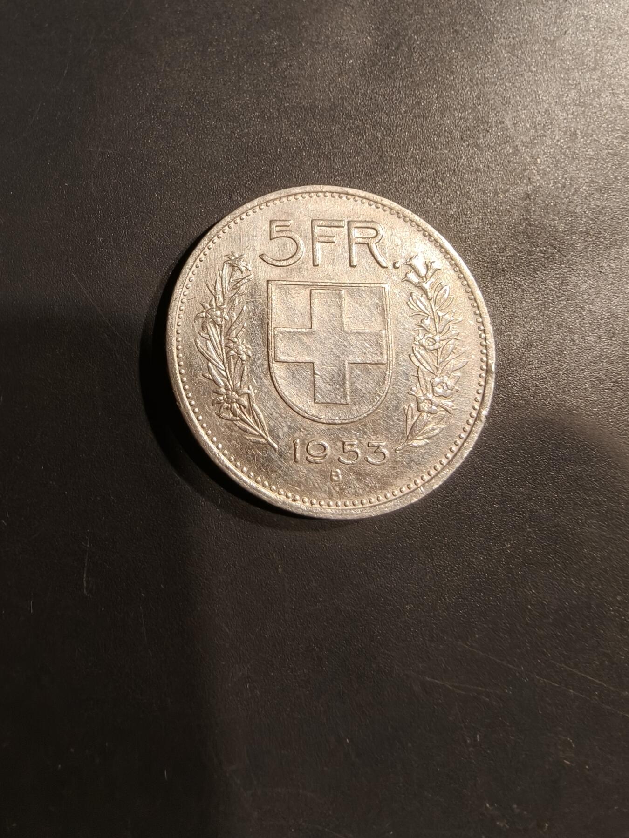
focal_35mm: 23
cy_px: 419
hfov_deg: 58.9
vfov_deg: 73.9
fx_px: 557
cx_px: 314
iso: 125
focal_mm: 2.32
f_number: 2
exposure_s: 1/100
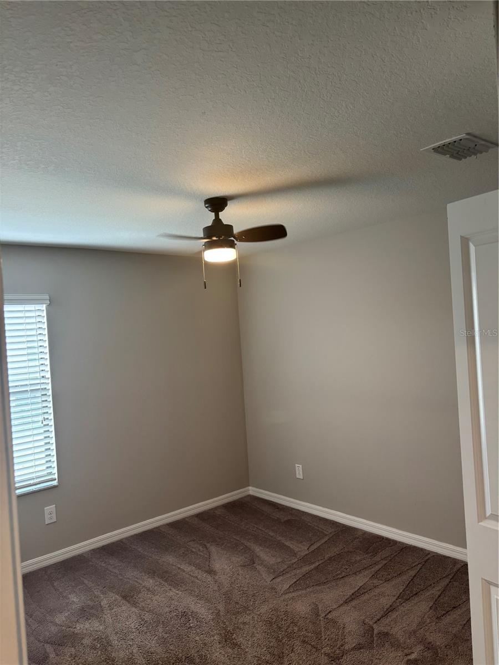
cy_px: 332
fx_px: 500
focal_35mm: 26
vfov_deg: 67.3
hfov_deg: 53.1
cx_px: 250
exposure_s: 1/60
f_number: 1.6
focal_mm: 5.96
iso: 125
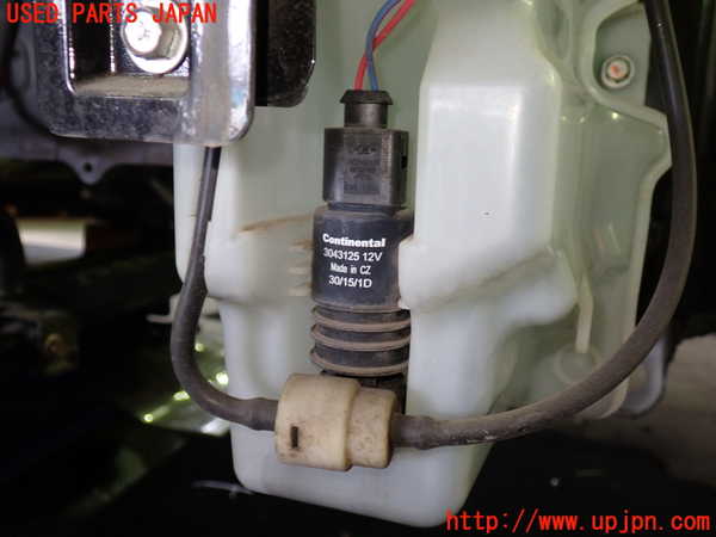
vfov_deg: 44.2
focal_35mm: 32
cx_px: 358
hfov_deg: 56.8
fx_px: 662
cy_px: 268
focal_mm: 5.79
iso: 200
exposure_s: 1/30
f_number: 2.4
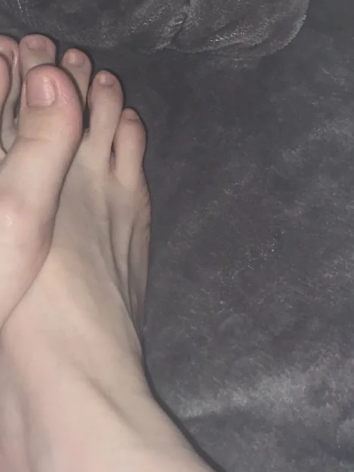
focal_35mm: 59
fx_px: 805
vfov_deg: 32.7
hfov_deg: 23.4
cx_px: -31
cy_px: 201
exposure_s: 1/47
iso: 32
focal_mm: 4.25
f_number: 1.8
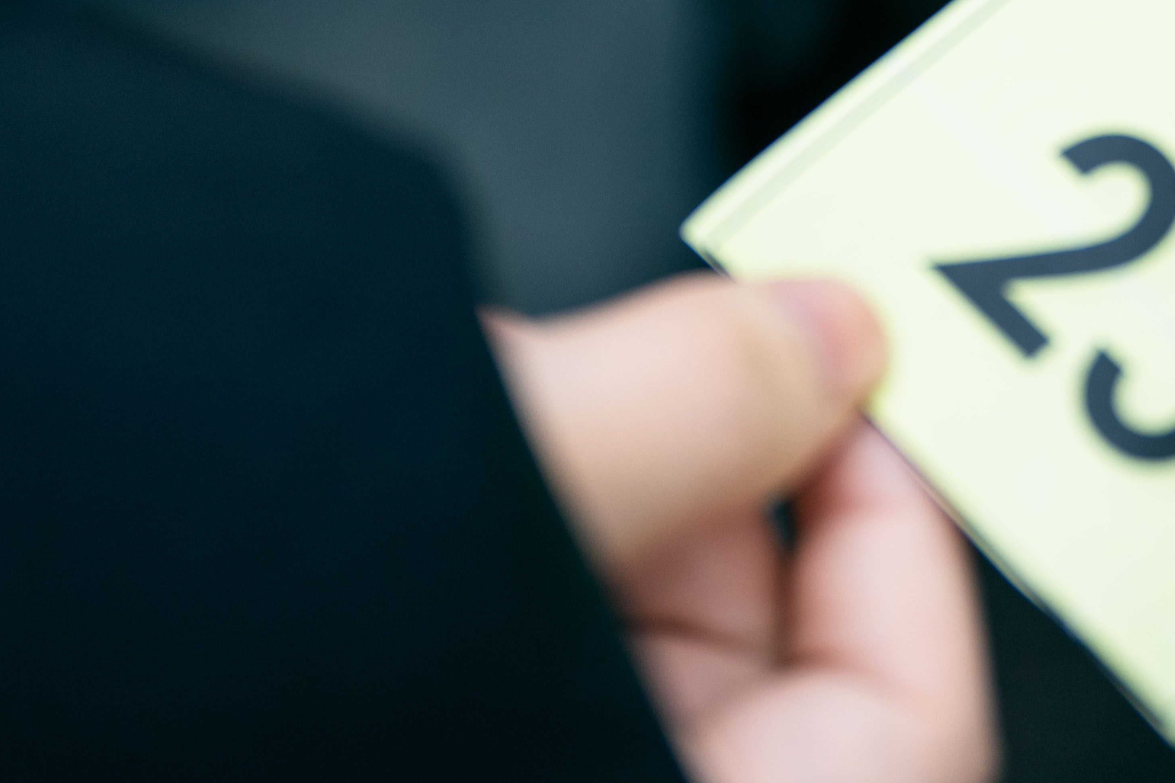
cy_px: -318
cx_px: 1044
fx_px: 4047
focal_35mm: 124
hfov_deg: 16.3
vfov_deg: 10.7
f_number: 2.8
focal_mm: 44
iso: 400
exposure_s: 1/400
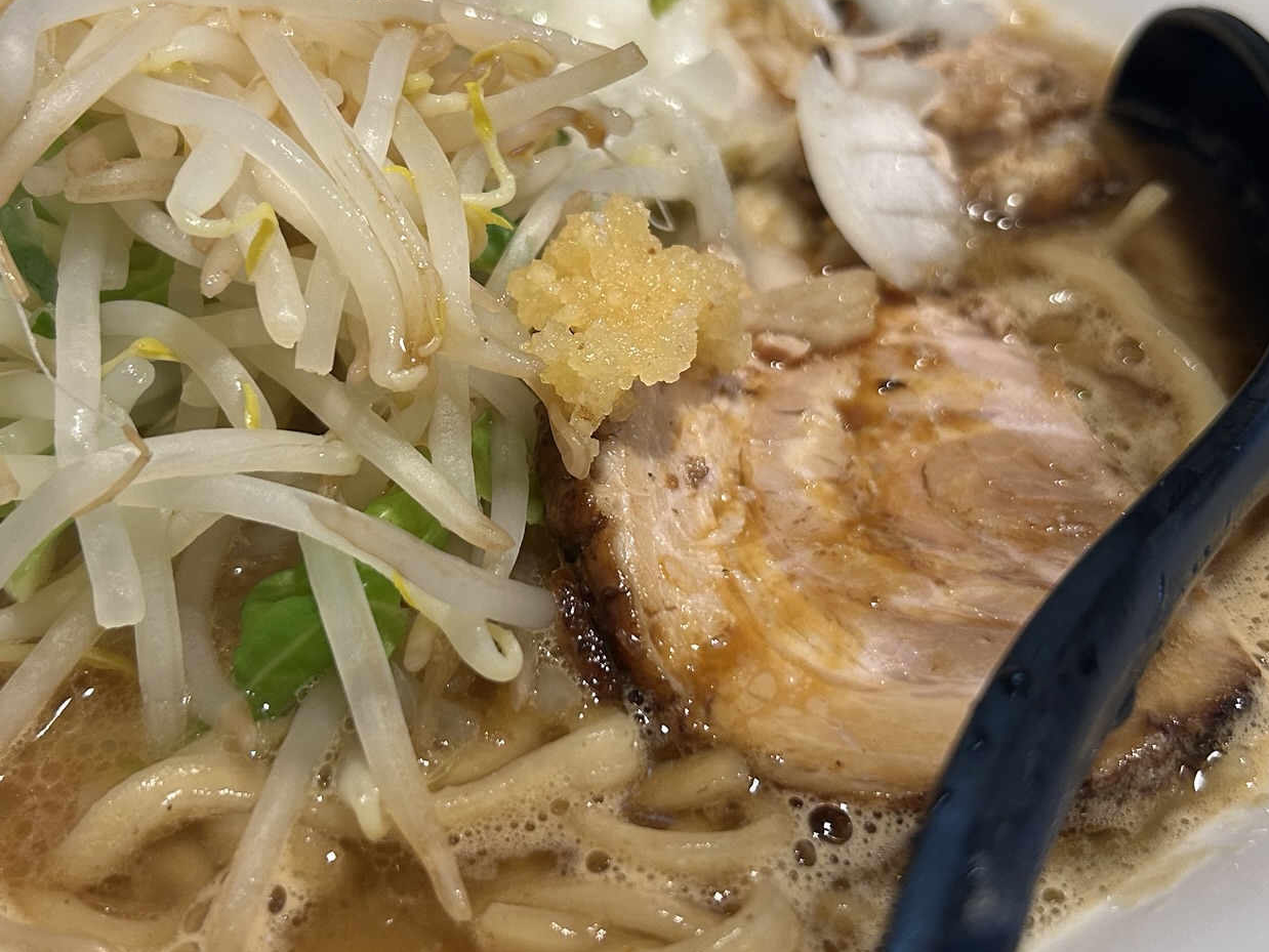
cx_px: 533
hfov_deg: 44.6
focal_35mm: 42
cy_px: 420
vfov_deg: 34.3
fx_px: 1540
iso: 160
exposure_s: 1/50
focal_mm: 5.7
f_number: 1.5
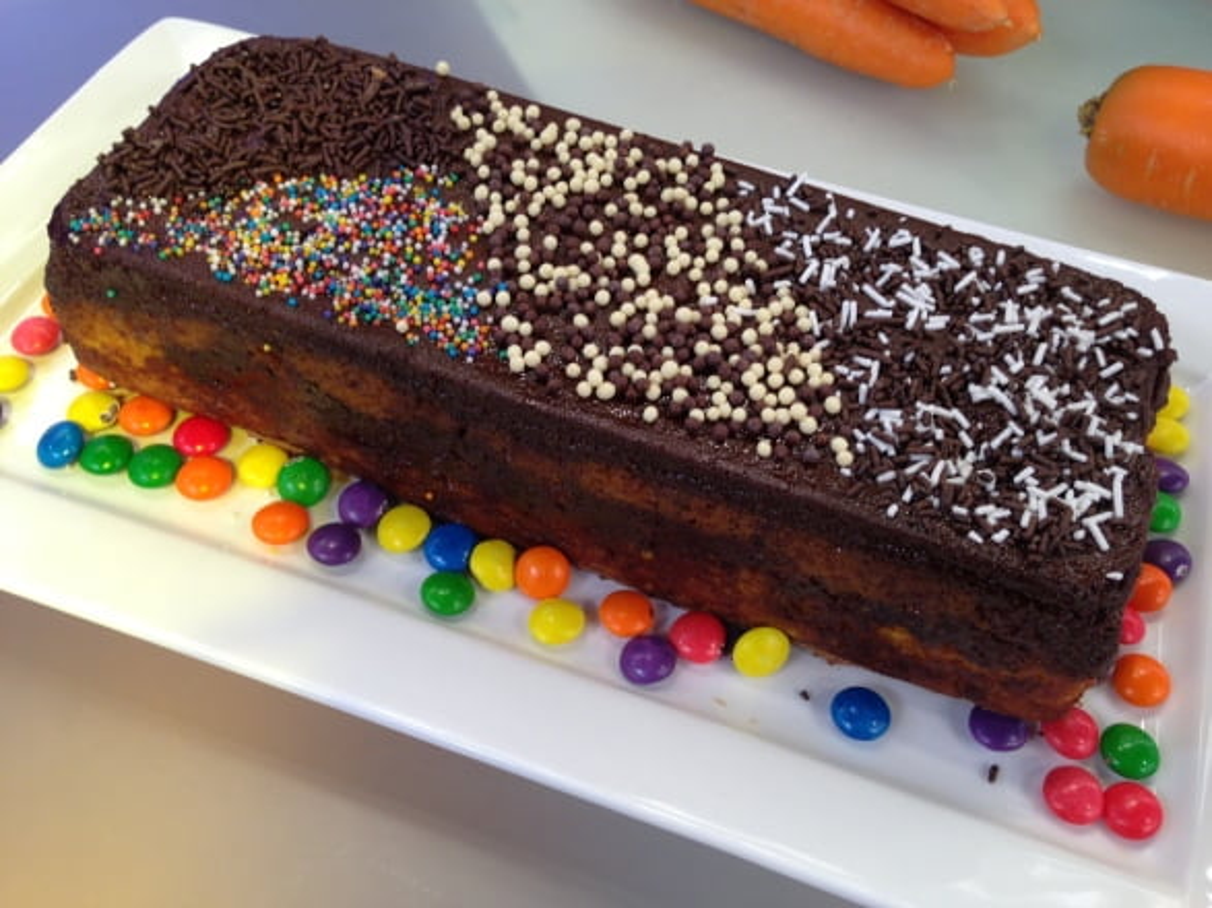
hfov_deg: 55.4
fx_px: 1155
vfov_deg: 42.9
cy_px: 454
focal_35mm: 33
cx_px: 606
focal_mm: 4.1
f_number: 2.4
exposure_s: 1/60
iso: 64
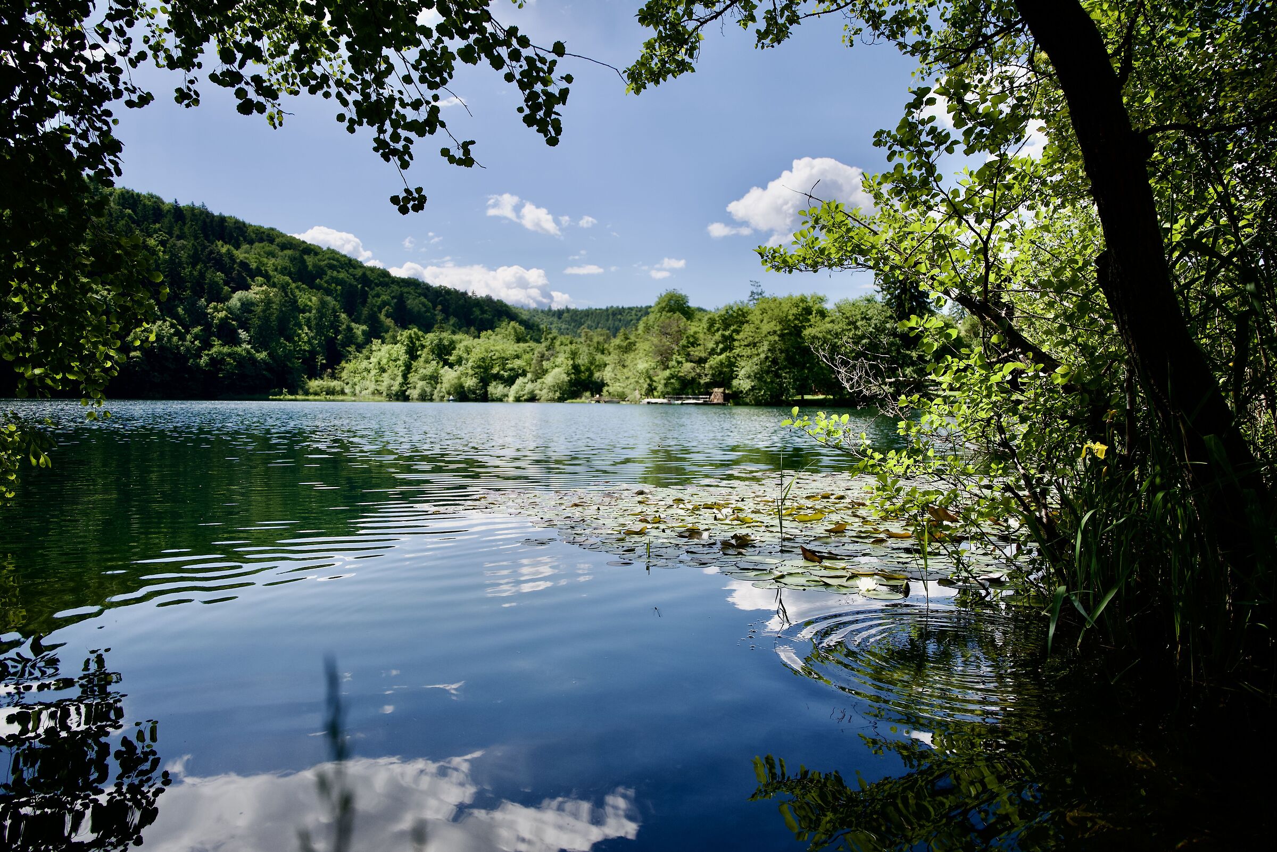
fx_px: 852
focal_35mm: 24
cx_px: 638
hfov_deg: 73.7
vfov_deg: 53.2
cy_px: 426
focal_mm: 24
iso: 200
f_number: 4
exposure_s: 1/3200
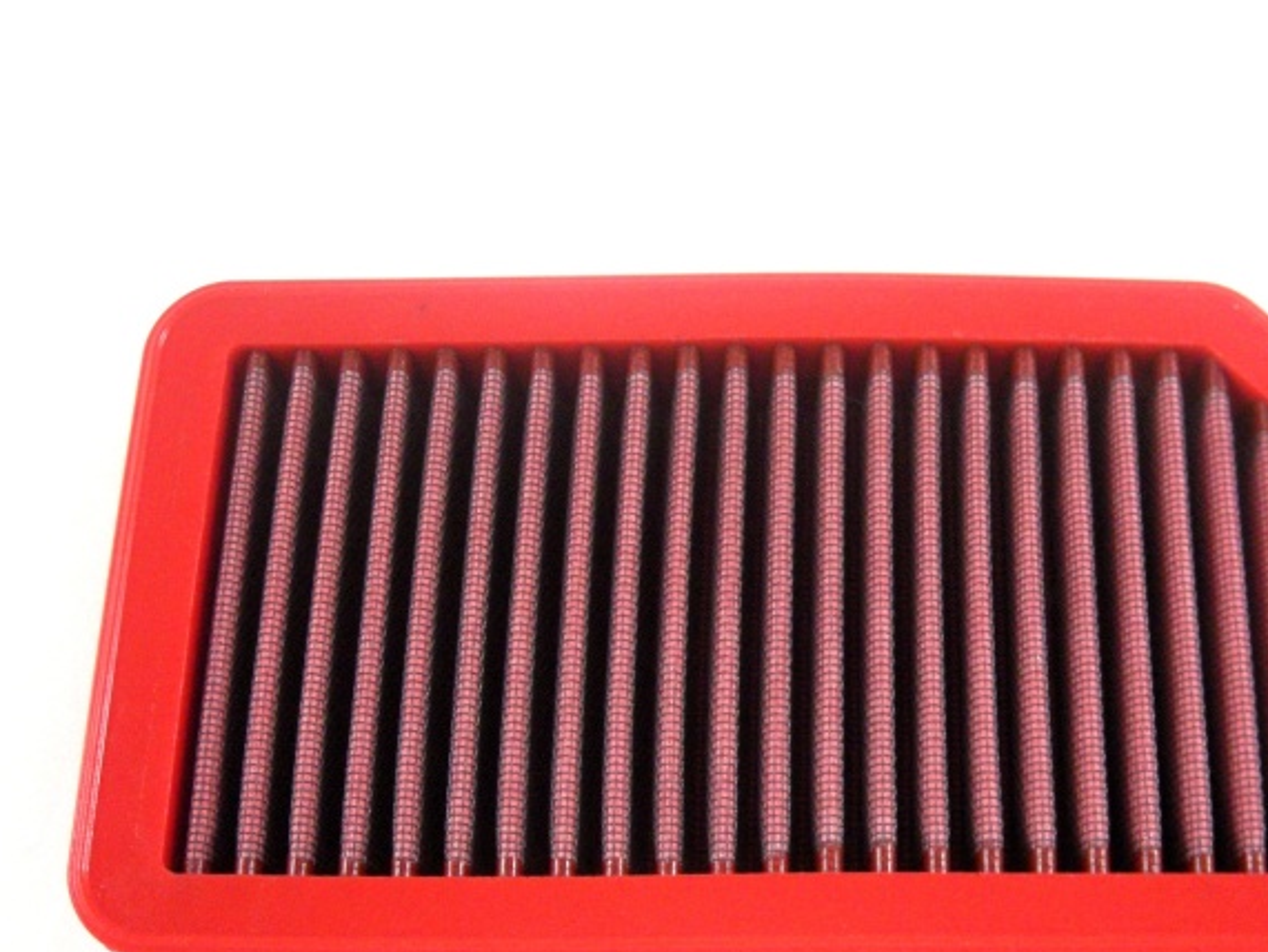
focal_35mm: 49
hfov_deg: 38.5
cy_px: 641
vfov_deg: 29.5
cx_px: 828
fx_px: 1796
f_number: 2.8
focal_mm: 5.7
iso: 286
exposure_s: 1/60
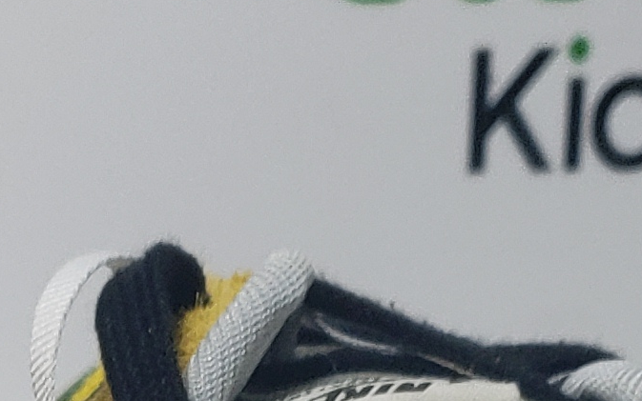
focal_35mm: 165
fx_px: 2888
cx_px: -103
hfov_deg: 12.4
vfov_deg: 7.2
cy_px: 1152
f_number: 1.5
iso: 50
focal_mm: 4.3
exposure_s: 1/450
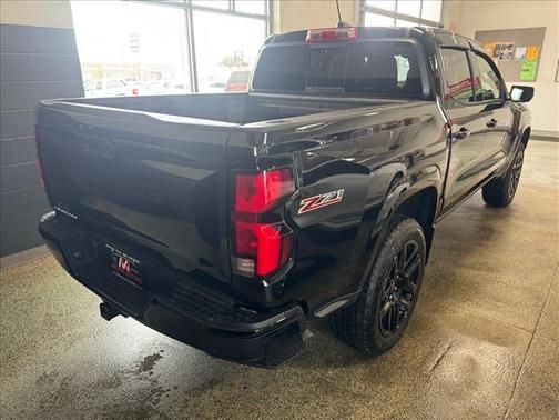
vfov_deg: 56.8
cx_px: 280
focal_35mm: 24
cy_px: 210
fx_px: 388
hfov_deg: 71.6
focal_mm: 6.76
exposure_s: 1/60
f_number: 1.78
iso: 250
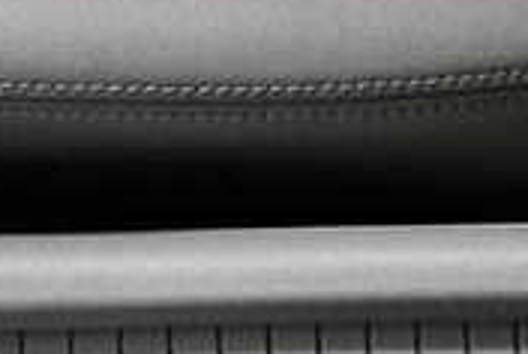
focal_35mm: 131
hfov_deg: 15.6
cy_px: 597
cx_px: 339
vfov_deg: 10.0
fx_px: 1925
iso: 1800
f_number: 3.5
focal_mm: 18
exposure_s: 1/125
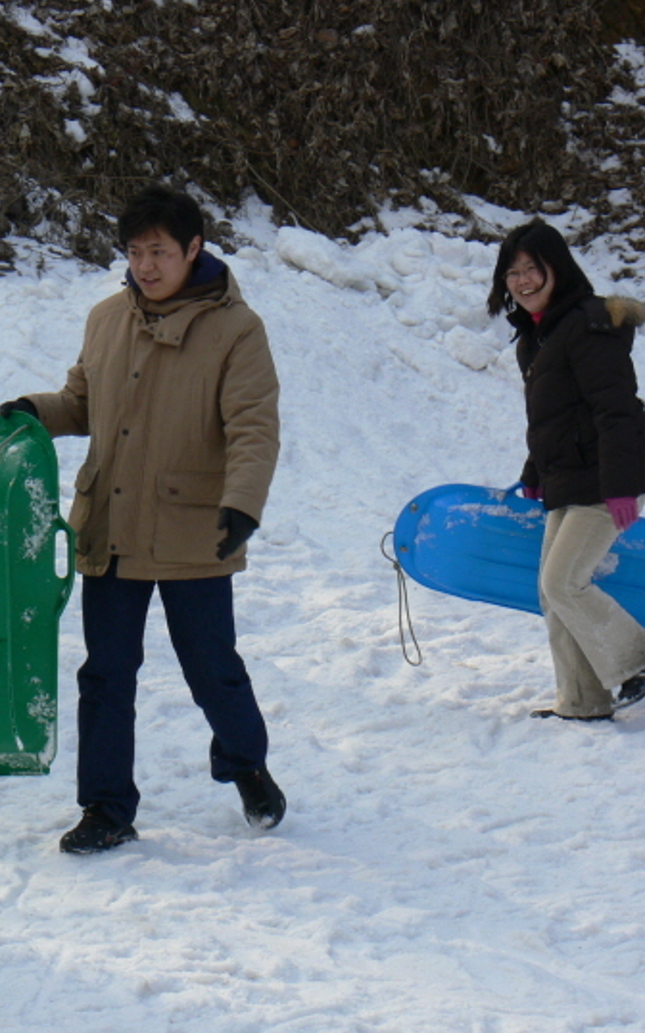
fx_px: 5150
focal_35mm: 183
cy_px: 525
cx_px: 0
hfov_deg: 7.1
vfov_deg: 11.5
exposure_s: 1/200
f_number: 5.6
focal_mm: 25.2
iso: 80
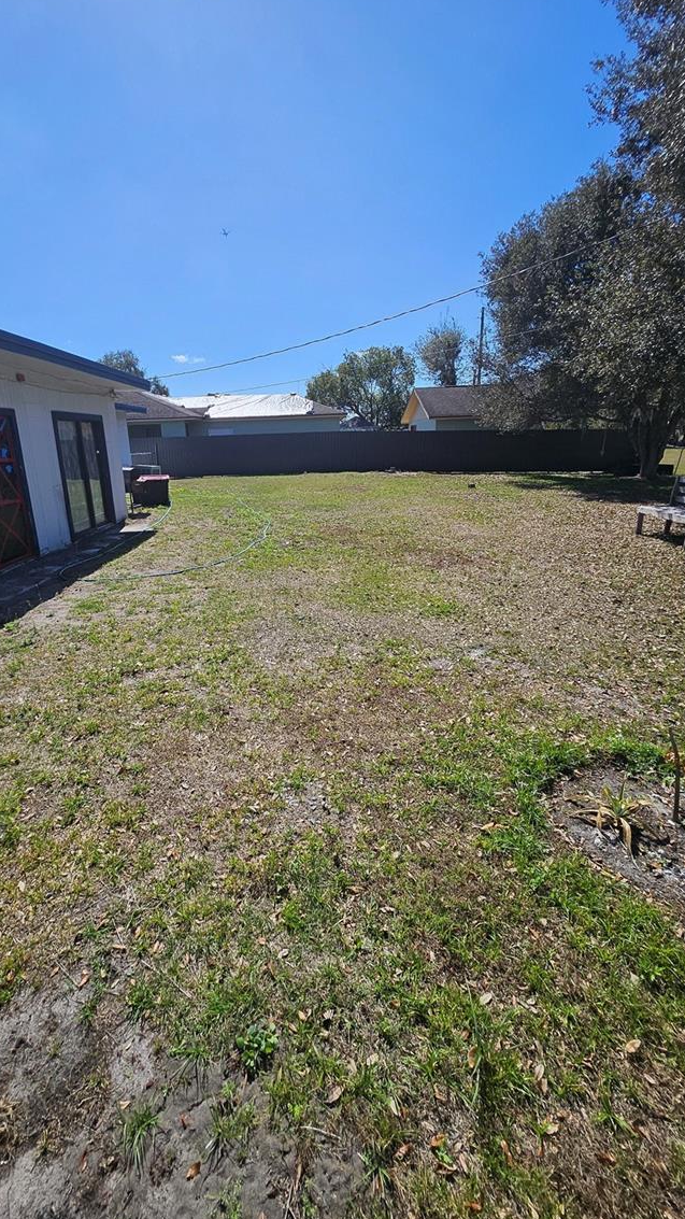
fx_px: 485
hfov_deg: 70.1
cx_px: 290
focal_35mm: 15
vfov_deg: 103.0
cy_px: 596
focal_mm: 1.74
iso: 32
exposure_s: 1/1650
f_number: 2.2
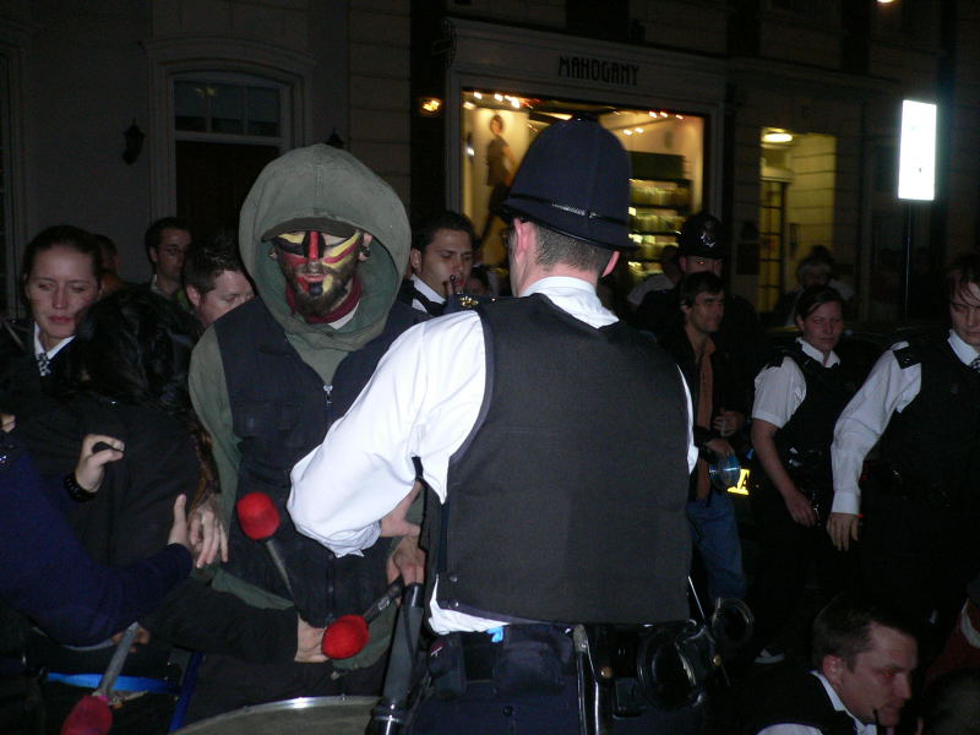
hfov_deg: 52.6
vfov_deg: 40.7
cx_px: 490
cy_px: 368
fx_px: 991
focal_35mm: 35
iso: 200
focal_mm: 5.8
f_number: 2.8
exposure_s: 1/60
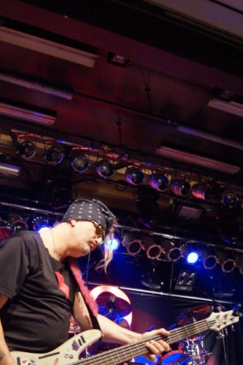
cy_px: 264
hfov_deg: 26.2
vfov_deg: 38.1
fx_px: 517
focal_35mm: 51
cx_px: 75
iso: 3200
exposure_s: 1/100
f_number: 3.5
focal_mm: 20
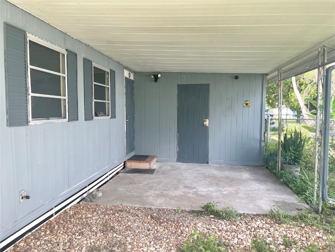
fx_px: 252
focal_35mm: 26
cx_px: 168
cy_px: 126
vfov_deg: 53.1
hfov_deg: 67.3
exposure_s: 1/314
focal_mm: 4.2
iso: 32
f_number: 1.6
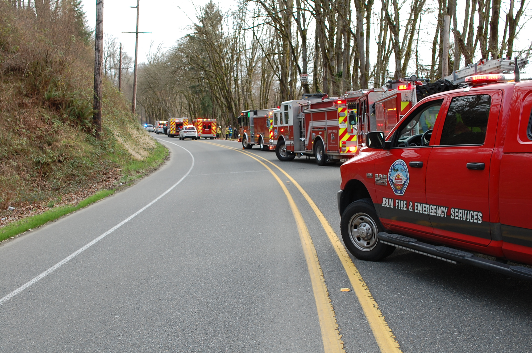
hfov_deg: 43.7
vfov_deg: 29.8
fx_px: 664
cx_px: 266
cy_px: 176
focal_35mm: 45
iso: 200
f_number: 5.6
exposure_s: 1/125
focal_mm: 30
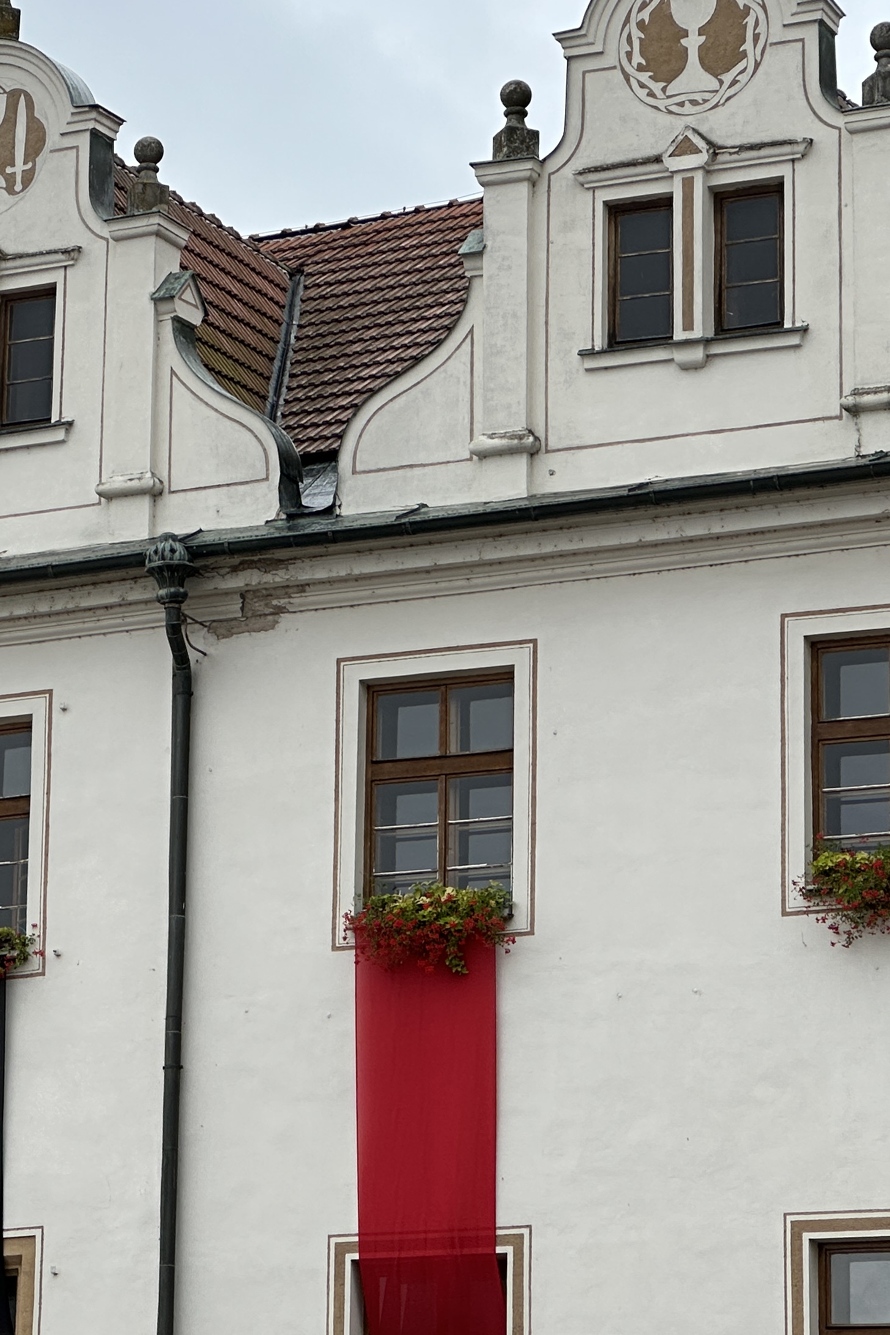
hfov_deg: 9.3
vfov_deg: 13.9
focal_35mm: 148
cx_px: 195
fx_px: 5487
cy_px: 676
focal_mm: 9
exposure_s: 1/292
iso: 32
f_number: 2.8
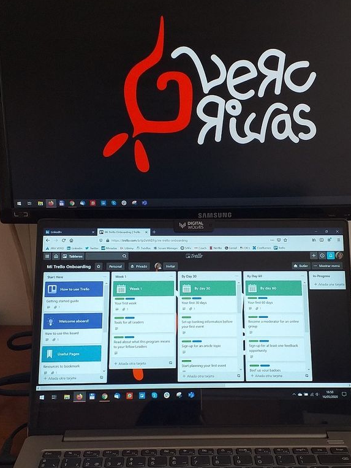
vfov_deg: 53.9
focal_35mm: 34
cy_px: 249
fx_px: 460
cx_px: 206
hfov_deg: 41.6
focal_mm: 3.6
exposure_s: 1/50
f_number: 1.9
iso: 80
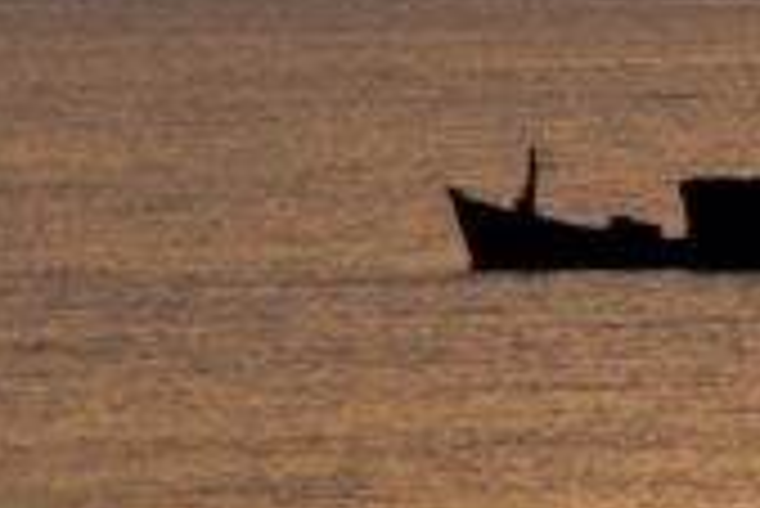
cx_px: 1273
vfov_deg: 1.1
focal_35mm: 1228
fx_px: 25947
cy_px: -362
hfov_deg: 1.7
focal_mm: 135
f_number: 5.6
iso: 100
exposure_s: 1/200
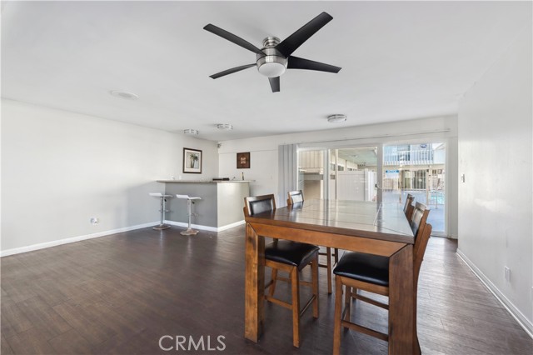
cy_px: 178
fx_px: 207
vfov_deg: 81.1
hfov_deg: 104.3
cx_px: 266
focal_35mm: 14
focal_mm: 14
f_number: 9
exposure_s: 1/15
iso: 100
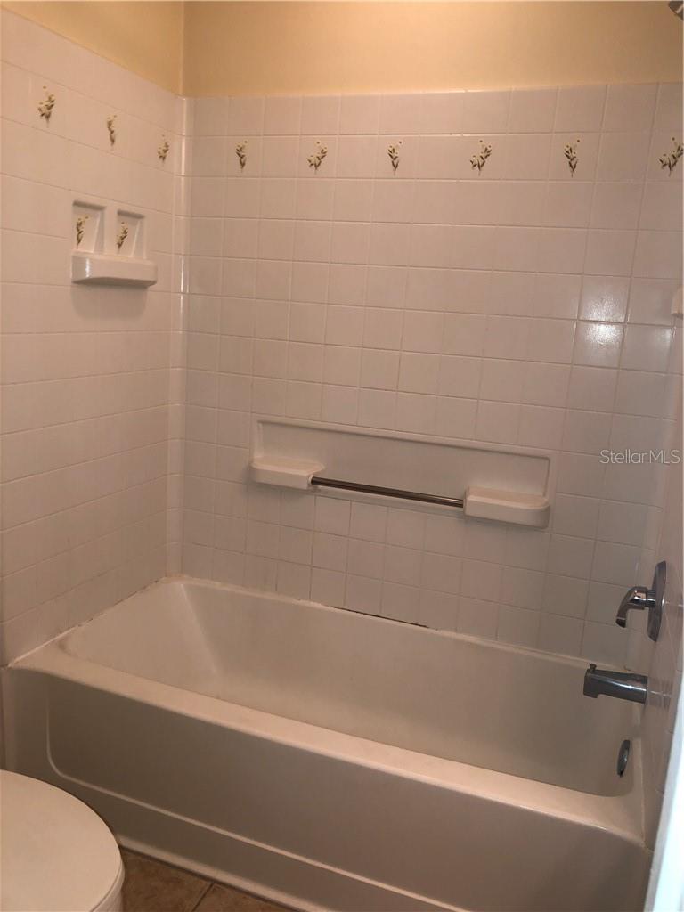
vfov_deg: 63.4
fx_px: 738
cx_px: 342
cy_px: 456
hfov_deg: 49.7
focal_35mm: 28
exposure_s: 1/19
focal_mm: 3.99
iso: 32
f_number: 1.8
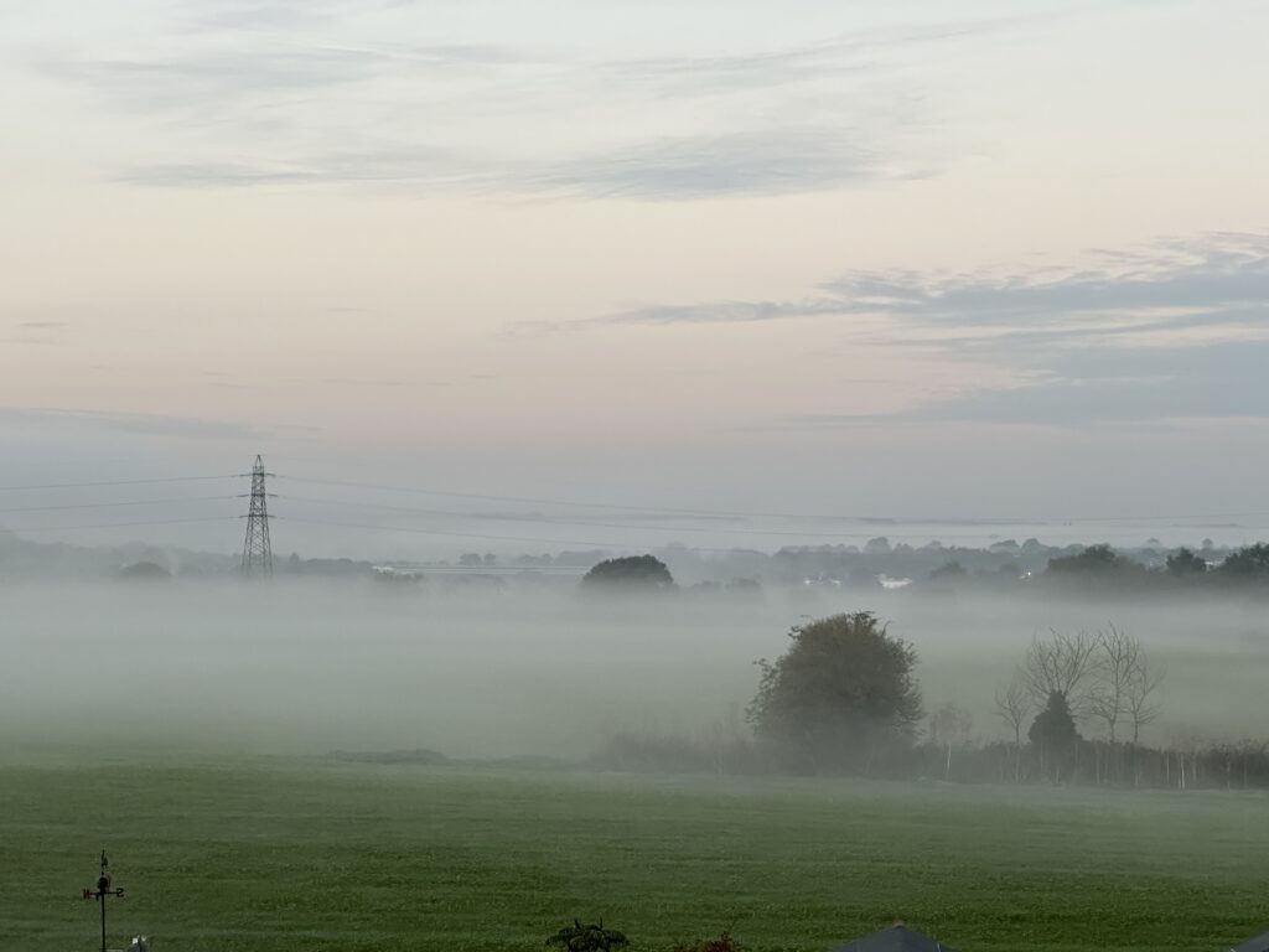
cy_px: 476
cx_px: 634
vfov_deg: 19.1
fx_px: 2823
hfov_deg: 25.3
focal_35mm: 77
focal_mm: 9
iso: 200
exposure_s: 1/100
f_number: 2.8
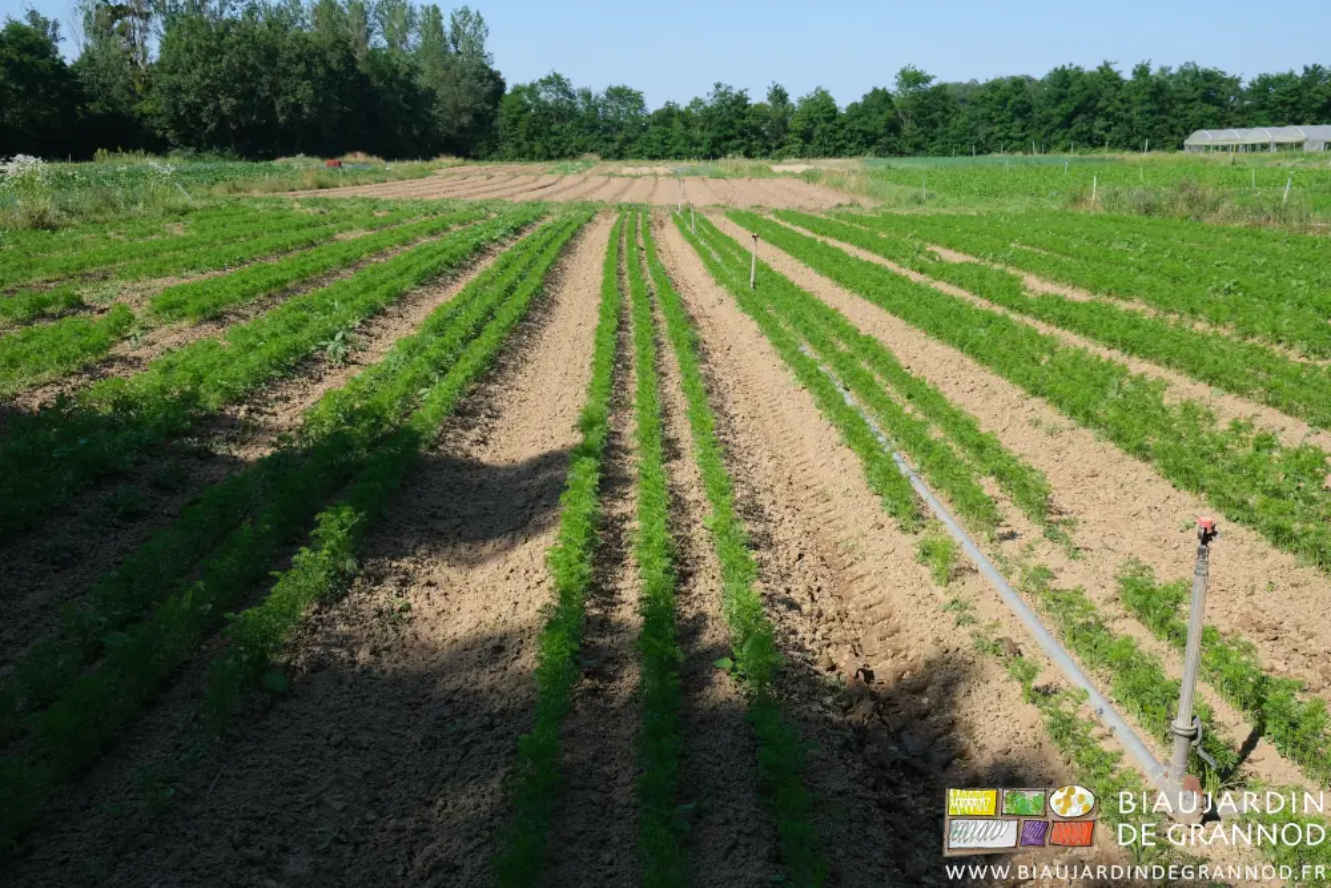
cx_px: 666
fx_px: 1220
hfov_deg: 57.2
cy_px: 444
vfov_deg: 40.0
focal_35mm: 33
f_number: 8
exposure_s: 1/450
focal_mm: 22.3
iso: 320
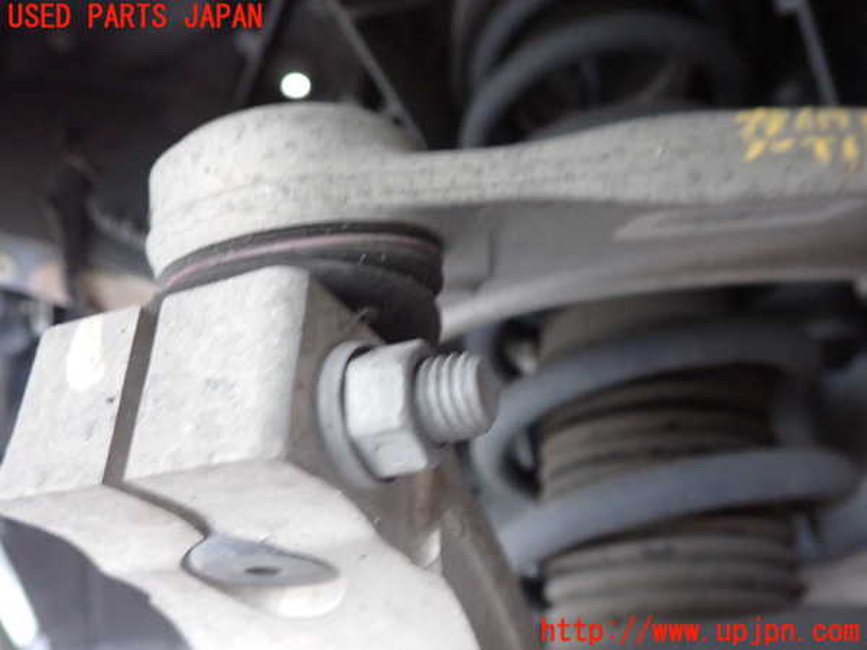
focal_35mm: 30
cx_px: 434
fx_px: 751
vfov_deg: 46.8
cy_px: 325
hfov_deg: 60.0
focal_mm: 5.4
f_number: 2.3
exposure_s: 1/25
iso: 800
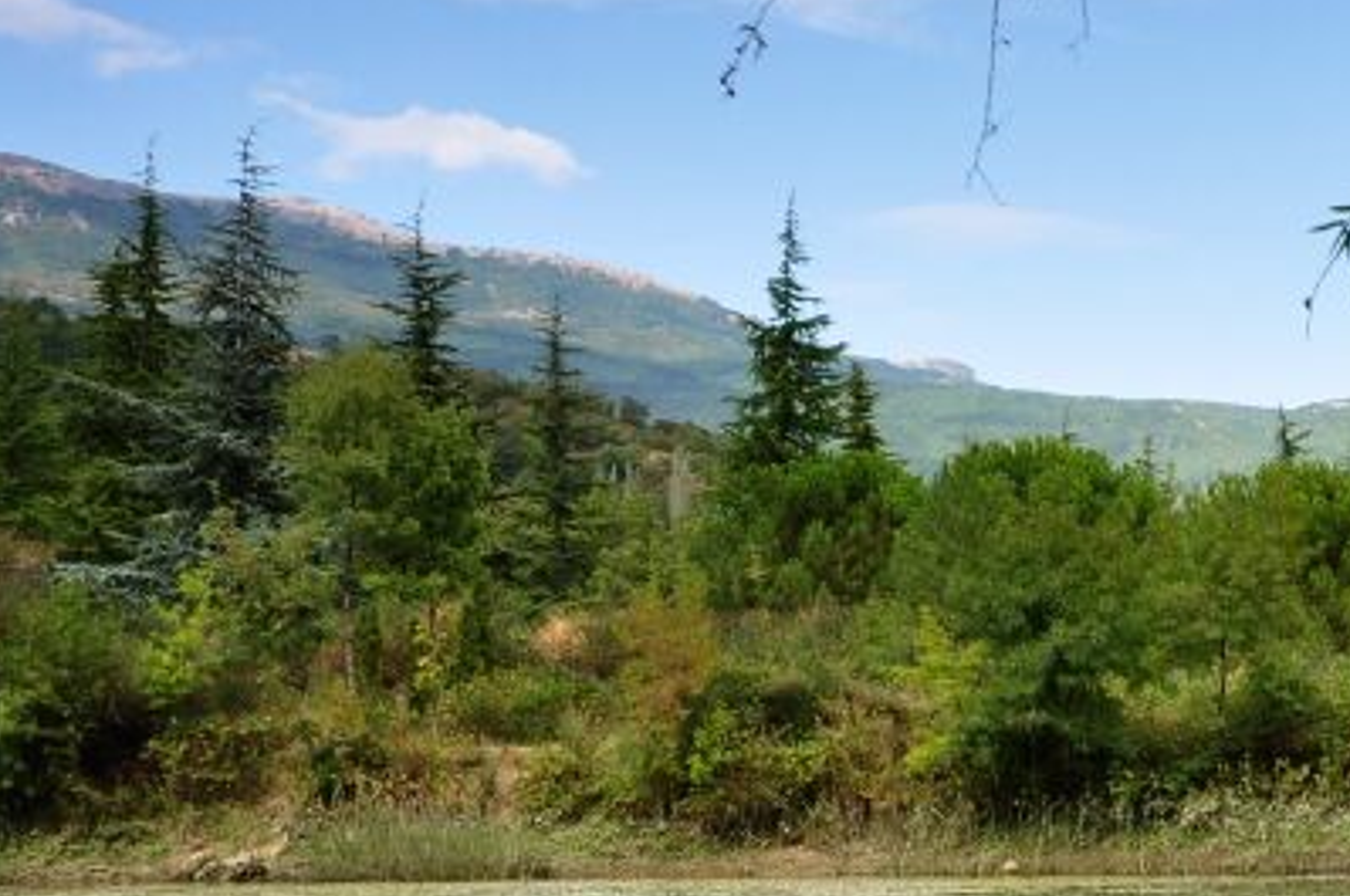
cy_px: 707
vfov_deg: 17.5
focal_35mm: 77
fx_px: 2884
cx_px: 1286
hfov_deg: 25.3
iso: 200
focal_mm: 20
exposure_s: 1/80
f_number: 8
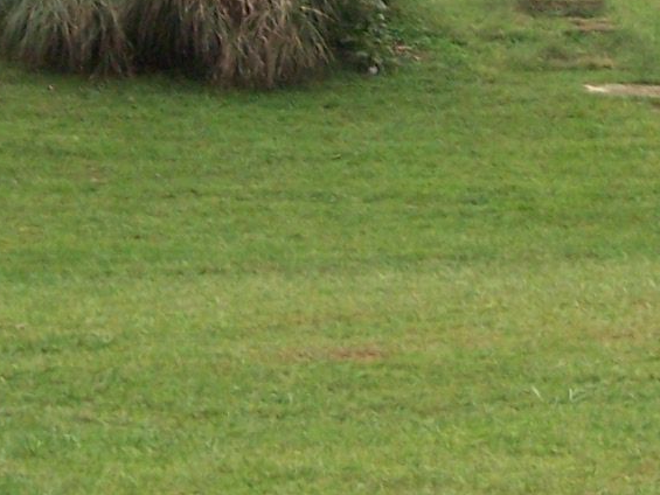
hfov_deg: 12.7
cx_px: 436
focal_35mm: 155
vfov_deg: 9.3
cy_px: -288
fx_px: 2956
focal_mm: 6.3
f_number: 2.8
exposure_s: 1/90
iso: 140
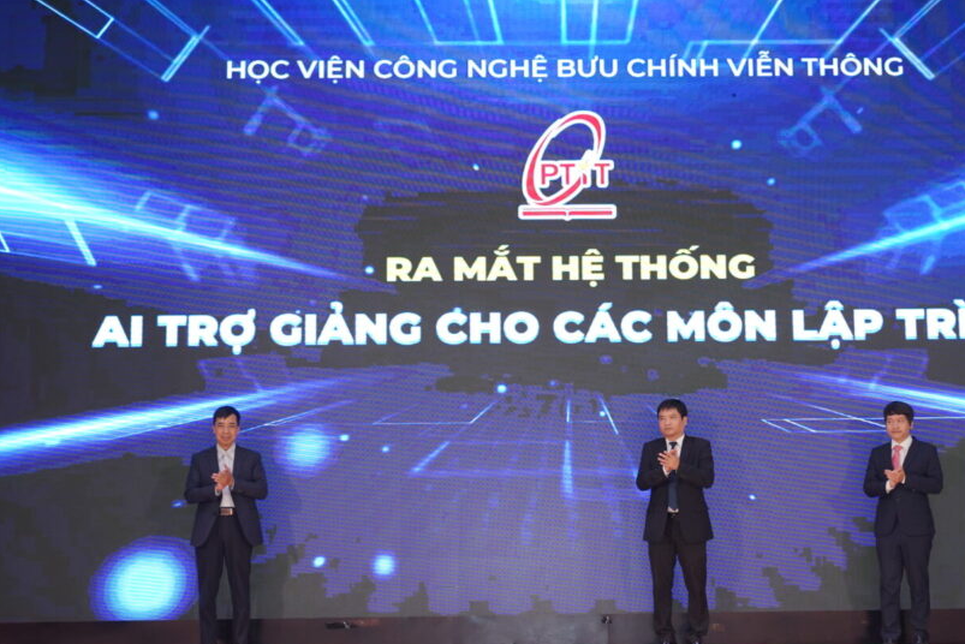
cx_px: 574
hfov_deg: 38.7
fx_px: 1368
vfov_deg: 26.4
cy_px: 409
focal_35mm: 51
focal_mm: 40
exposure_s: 1/125
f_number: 2.8
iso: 1000
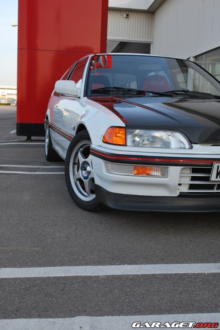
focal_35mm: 39
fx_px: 357
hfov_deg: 34.3
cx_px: 110
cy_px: 165
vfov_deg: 49.5
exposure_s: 1/125
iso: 160
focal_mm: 26
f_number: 5.6
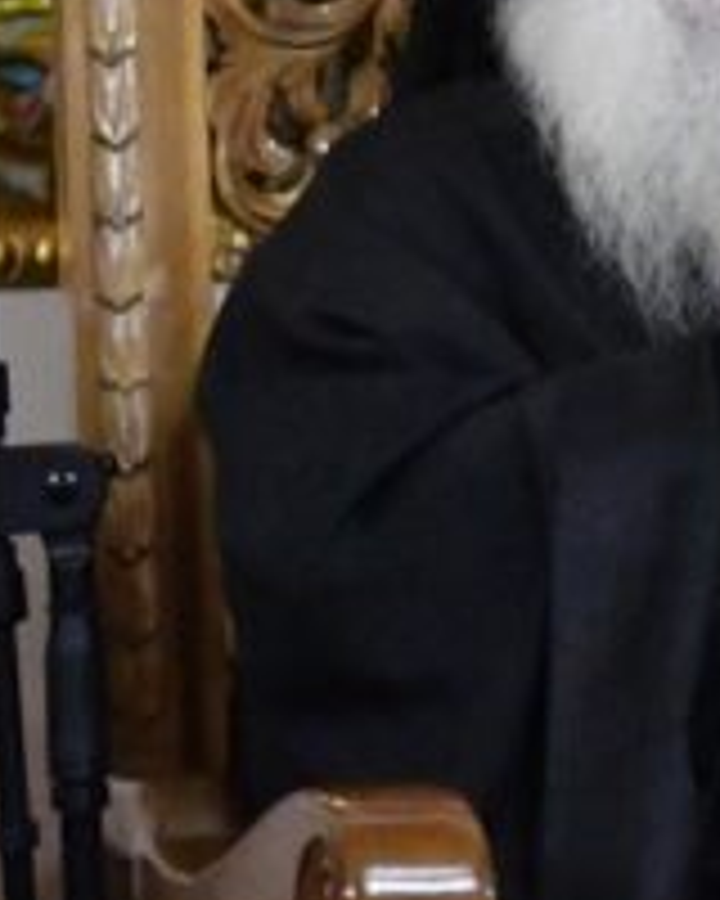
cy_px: 272
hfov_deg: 4.2
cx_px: 1624
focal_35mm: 360
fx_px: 9589
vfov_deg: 5.4
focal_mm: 50
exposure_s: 1/640
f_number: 1.8
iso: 12800
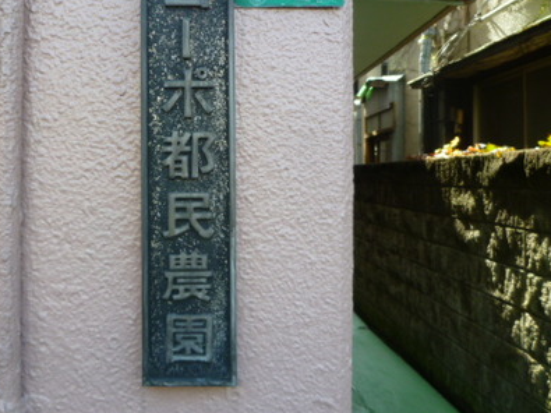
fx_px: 605
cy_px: 159
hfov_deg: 48.4
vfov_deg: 37.5
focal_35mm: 38
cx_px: 199
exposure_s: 1/100
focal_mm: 4.5
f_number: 2.8
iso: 80
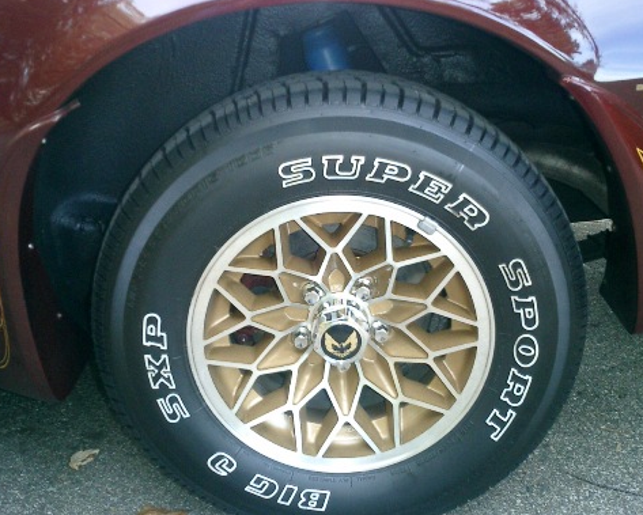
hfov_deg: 47.9
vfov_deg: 39.2
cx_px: 333
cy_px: 257
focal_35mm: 38
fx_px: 724
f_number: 3.2
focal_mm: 7.5
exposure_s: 1/30
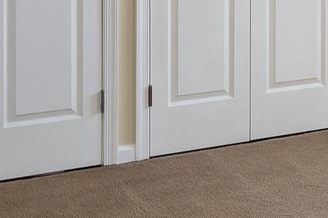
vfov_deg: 13.5
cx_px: 447
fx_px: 865
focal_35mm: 95
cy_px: -119
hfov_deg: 19.5
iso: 320
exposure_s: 1/200
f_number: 9
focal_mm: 21
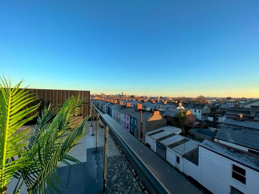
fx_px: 97
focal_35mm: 13
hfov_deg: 106.2
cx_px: 130
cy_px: 97
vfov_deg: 89.9
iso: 32
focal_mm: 1.57
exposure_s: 1/589
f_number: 1.8
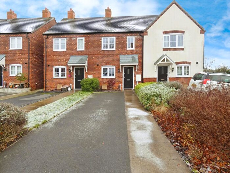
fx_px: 133
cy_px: 86
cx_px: 115
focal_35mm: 20
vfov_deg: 66.0
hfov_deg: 81.7
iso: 80
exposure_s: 1/125
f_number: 2.8
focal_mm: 3.6
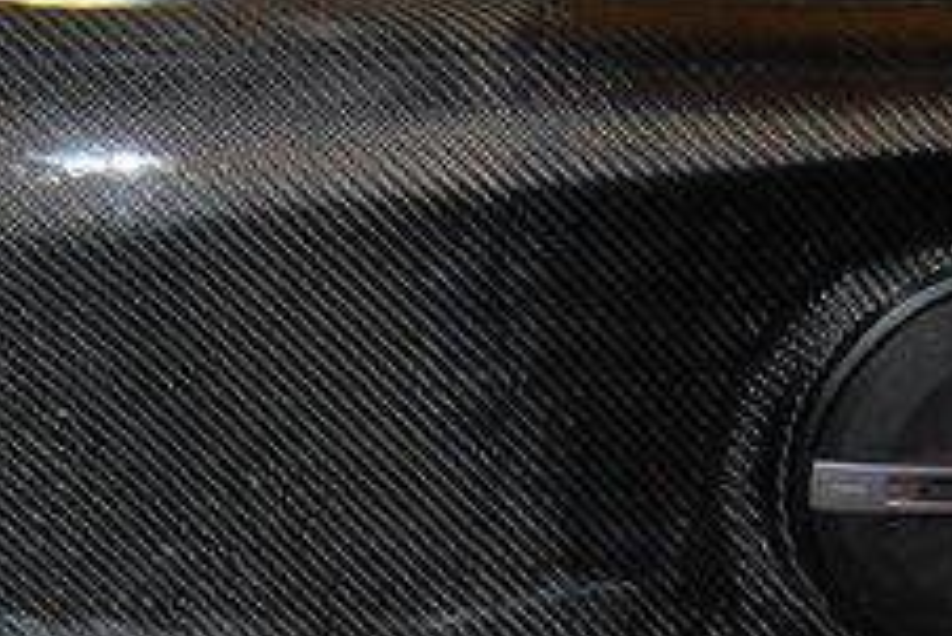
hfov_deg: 23.9
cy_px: 619
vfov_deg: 15.8
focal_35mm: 85
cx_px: 400
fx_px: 2249
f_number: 3.8
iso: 400
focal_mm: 20
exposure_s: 1/60
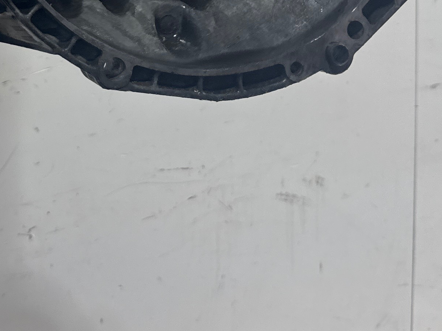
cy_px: -155
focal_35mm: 80
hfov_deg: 23.8
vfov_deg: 16.8
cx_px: 44
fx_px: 1021
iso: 64
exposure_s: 1/100
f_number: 1.78
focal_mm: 6.76
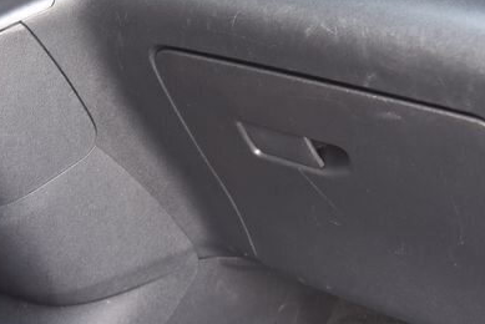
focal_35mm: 121
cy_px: -16
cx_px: 147
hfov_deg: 16.9
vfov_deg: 11.2
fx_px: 1631
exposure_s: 1/40
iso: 500
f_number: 4
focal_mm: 46
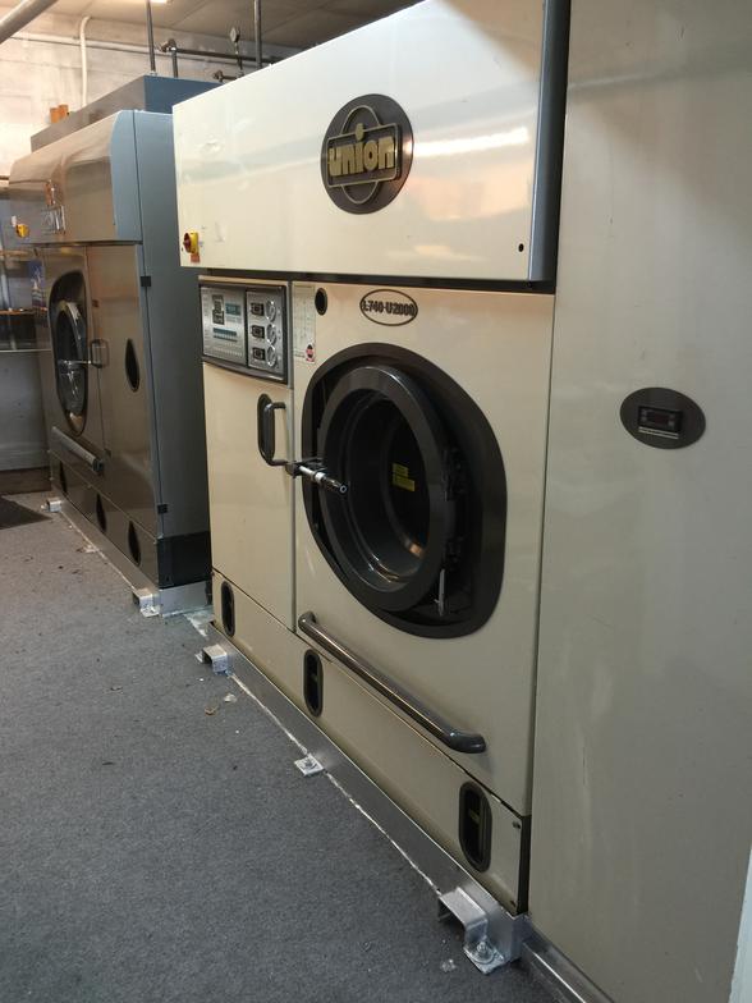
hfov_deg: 48.2
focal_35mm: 29
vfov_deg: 61.7
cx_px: 376
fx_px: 840
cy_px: 502
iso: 64
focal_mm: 4.15
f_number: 2.2
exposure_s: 1/15
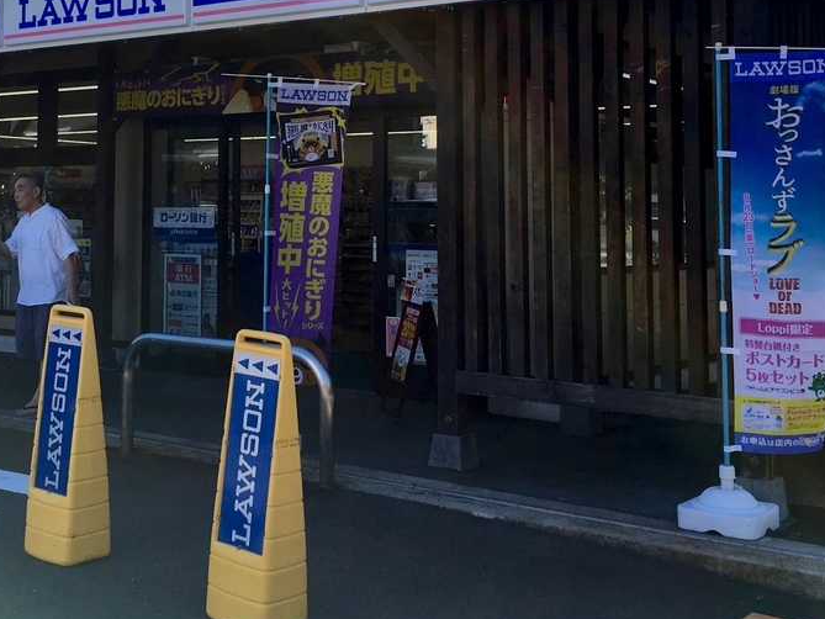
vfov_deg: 27.5
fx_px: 1240
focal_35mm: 52
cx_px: 231
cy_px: 125
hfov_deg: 36.2
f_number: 2.2
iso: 25
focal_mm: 4.15
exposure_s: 1/674
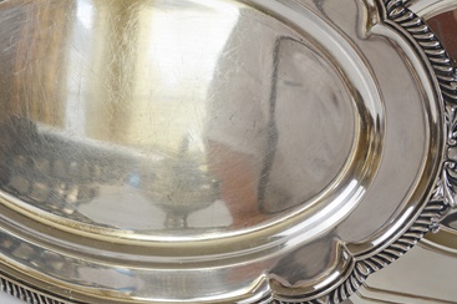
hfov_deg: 36.4
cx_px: 144
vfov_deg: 24.9
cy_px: 111
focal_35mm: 54
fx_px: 685
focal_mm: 22
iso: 200
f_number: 6.3
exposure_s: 1/160
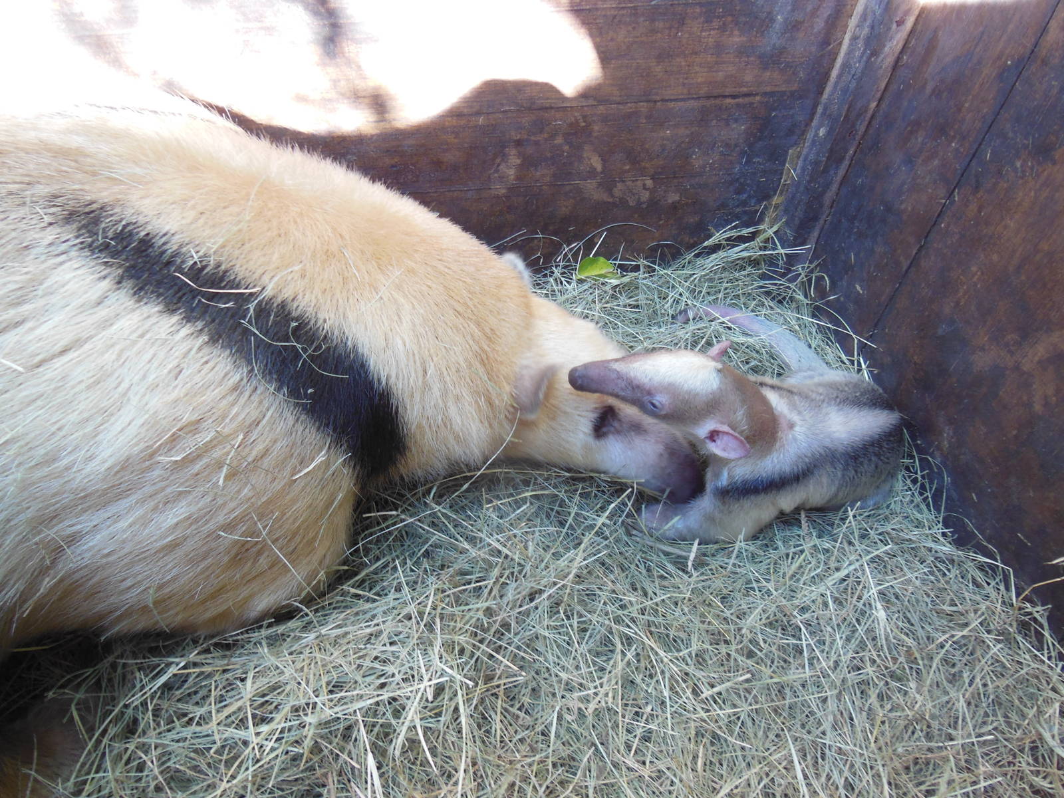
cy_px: 399
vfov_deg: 54.9
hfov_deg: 69.4
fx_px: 768
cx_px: 532
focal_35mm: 25
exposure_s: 1/30
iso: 200
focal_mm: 4.5
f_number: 3.5
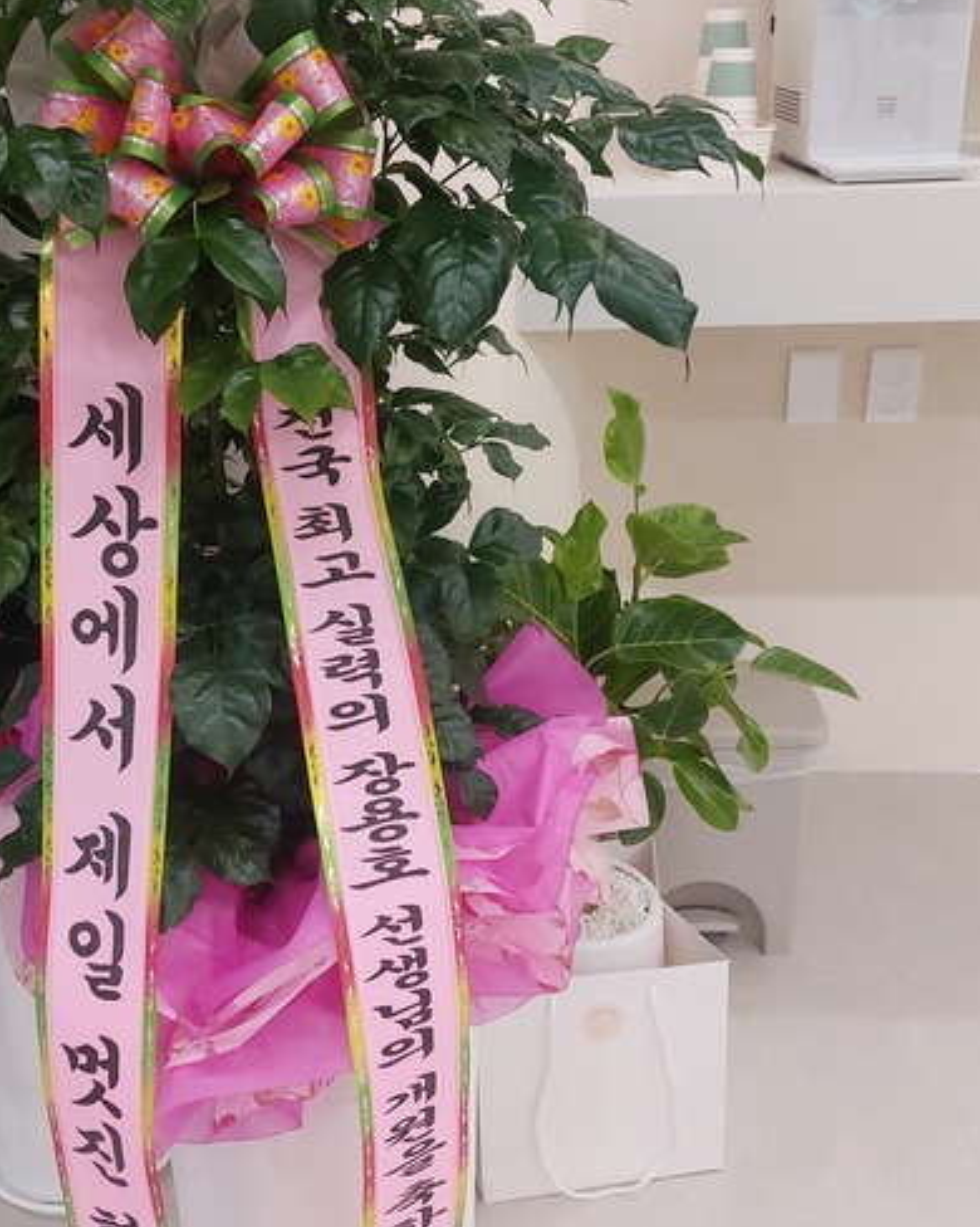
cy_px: 503
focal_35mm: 40
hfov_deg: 37.0
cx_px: 344
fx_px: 1451
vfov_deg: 45.6
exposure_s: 1/120
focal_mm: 5.23
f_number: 1.8
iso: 320
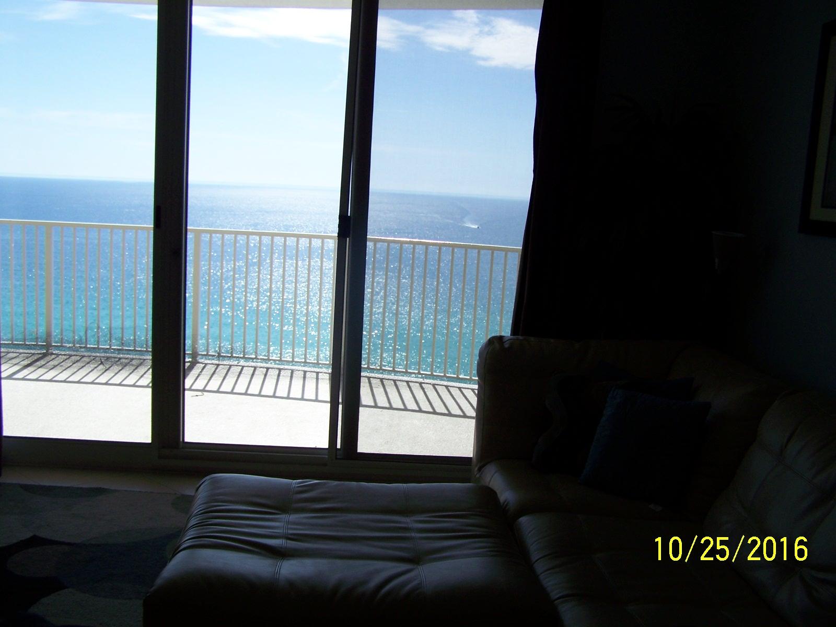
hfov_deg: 49.0
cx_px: 418
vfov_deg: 37.7
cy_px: 314
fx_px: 918
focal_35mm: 38
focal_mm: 6.3
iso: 64
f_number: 2.8
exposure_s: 1/500
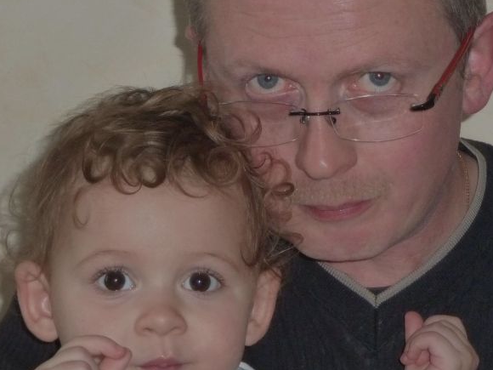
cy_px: 168
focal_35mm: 172
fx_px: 2450
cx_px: 320
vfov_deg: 8.6
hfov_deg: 11.5
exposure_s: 1/80
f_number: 4.2
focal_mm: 12.8
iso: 400
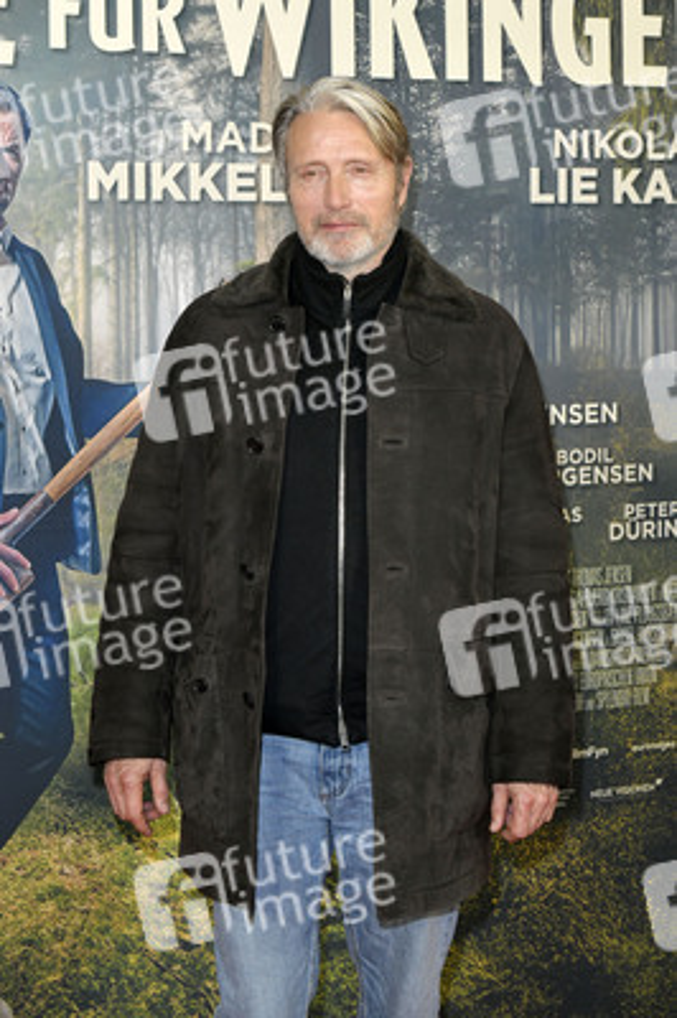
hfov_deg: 24.6
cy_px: 509
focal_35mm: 55
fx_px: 1554
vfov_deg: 36.3
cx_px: 338
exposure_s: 1/250
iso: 1600
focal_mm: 55
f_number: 6.3
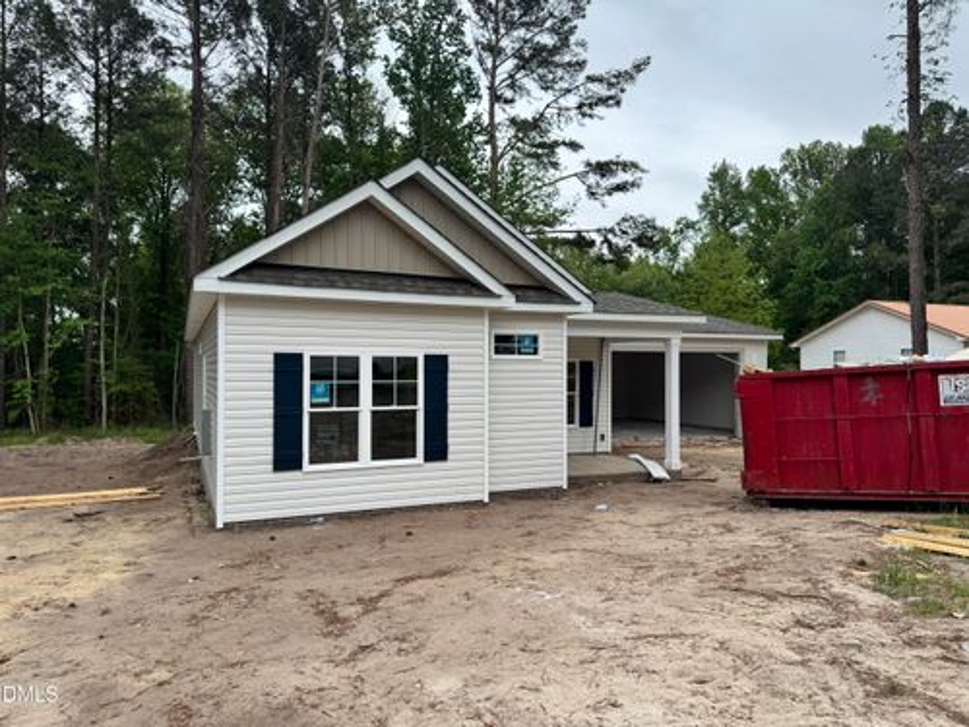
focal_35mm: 24
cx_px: 484
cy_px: 364
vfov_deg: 56.8
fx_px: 672
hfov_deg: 71.6
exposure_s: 1/1721
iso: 80
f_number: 1.78
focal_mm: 6.76
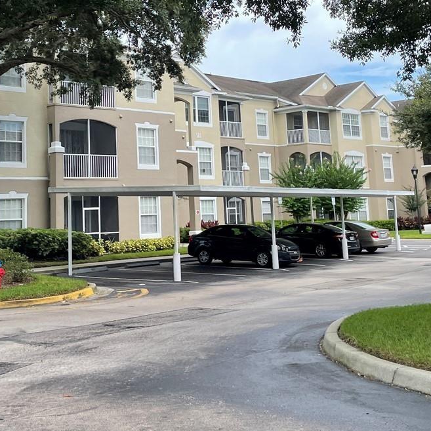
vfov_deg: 29.9
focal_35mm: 56
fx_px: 789
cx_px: 173
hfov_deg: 30.5
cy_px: 89
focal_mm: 4.2
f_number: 1.6
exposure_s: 1/1072
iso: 32
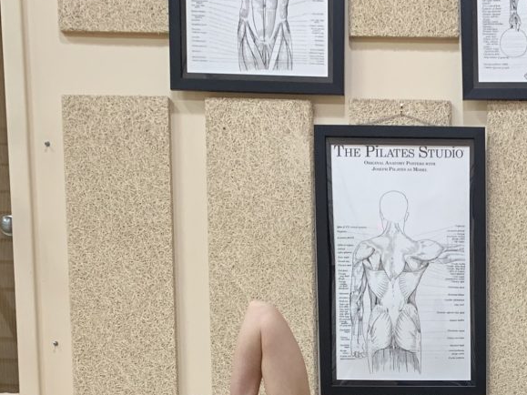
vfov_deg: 19.9
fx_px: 1050
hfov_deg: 26.9
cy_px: 481
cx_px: 508
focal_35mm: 69
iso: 125
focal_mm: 4.25
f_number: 1.8
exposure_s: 1/60
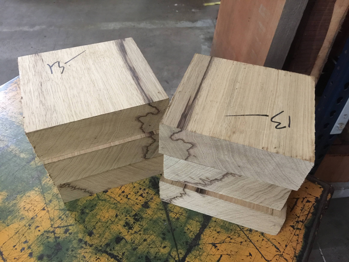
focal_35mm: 29
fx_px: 292
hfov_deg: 61.7
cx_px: 174
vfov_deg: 48.2
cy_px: 131
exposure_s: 1/15
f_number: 2.2
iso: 100
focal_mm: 4.15
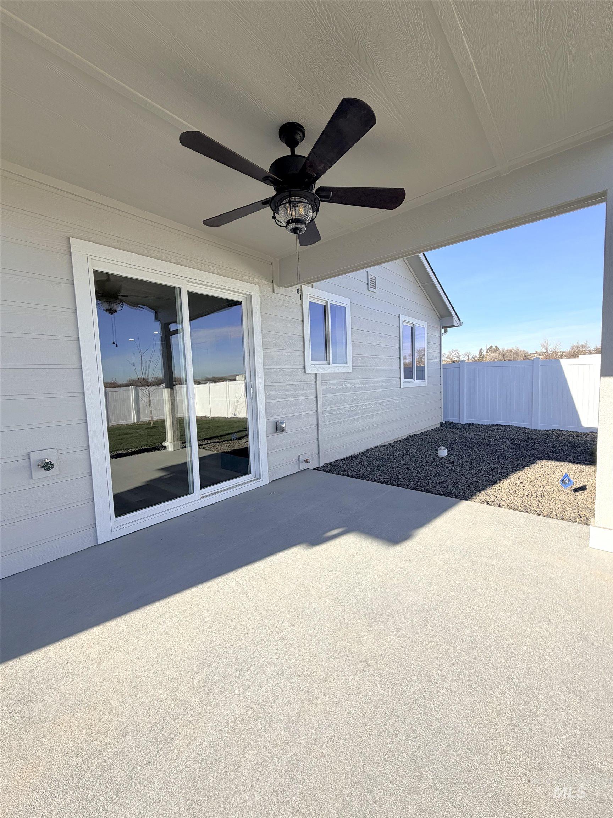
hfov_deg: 85.7
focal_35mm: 14
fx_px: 331
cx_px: 306
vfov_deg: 102.1
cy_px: 409
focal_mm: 2.22
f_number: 2.2
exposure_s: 1/770
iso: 32
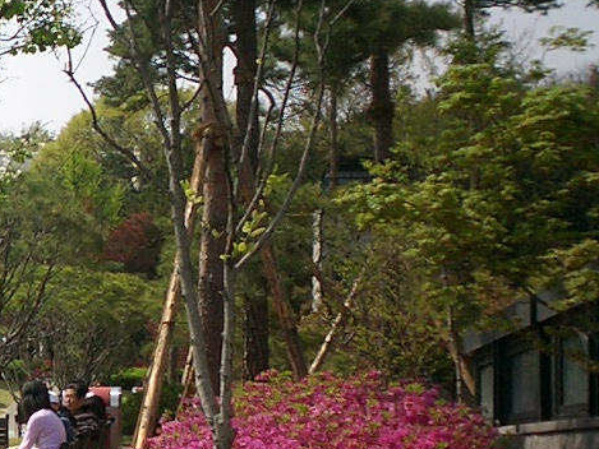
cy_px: 374
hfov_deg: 18.3
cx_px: -157
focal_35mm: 101
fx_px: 1748
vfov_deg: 14.6
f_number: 3.5
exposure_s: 1/1000
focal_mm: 5.6
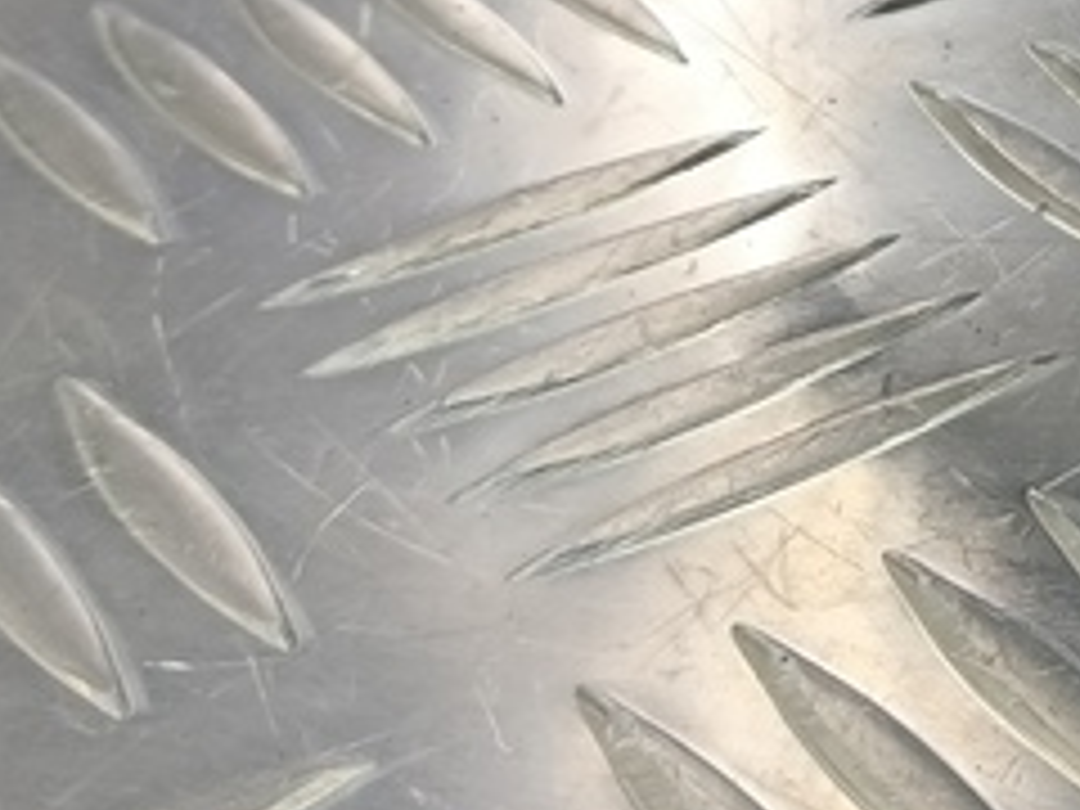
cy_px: -562
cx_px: 1760
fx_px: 3058
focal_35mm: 98
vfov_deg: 13.8
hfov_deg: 17.4
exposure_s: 1/50
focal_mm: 4.11
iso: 116
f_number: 1.6
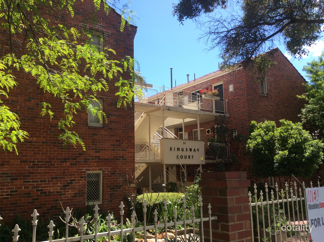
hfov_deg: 56.9
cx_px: 162
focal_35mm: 32
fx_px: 299
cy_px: 121
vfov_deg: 44.1
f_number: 2.4
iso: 32
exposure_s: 1/817
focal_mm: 3.3
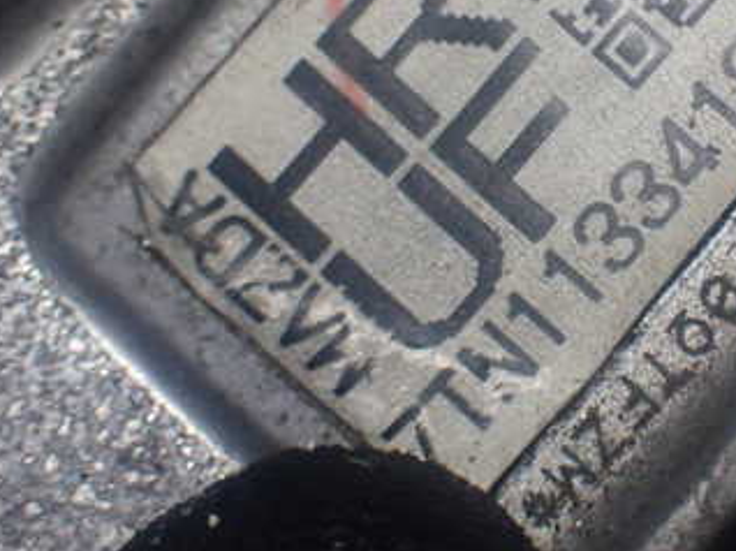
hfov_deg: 16.6
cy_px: 95
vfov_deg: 12.6
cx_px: 641
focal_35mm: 117
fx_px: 2486
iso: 320
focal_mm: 11.09
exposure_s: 1/60
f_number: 3.6
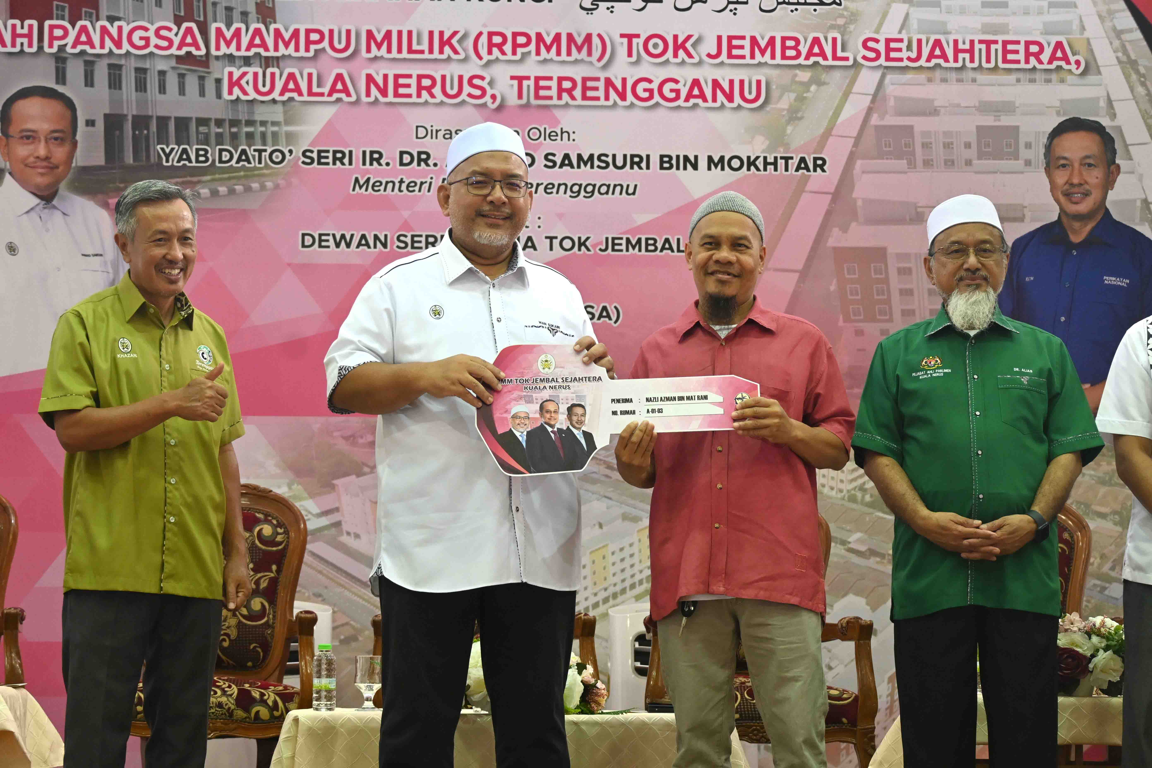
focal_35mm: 104
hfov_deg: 19.7
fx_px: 3312
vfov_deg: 13.2
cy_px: 384
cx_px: 576
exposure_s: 1/60
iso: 1250
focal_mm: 69
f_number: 4.8
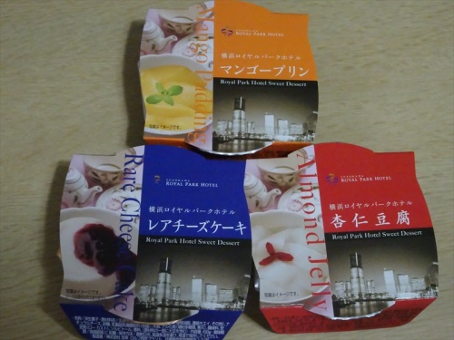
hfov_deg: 28.6
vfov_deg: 21.6
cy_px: 170
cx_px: 227
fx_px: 892
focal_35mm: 68
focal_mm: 11.66
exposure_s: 1/80
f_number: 4.5
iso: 2500
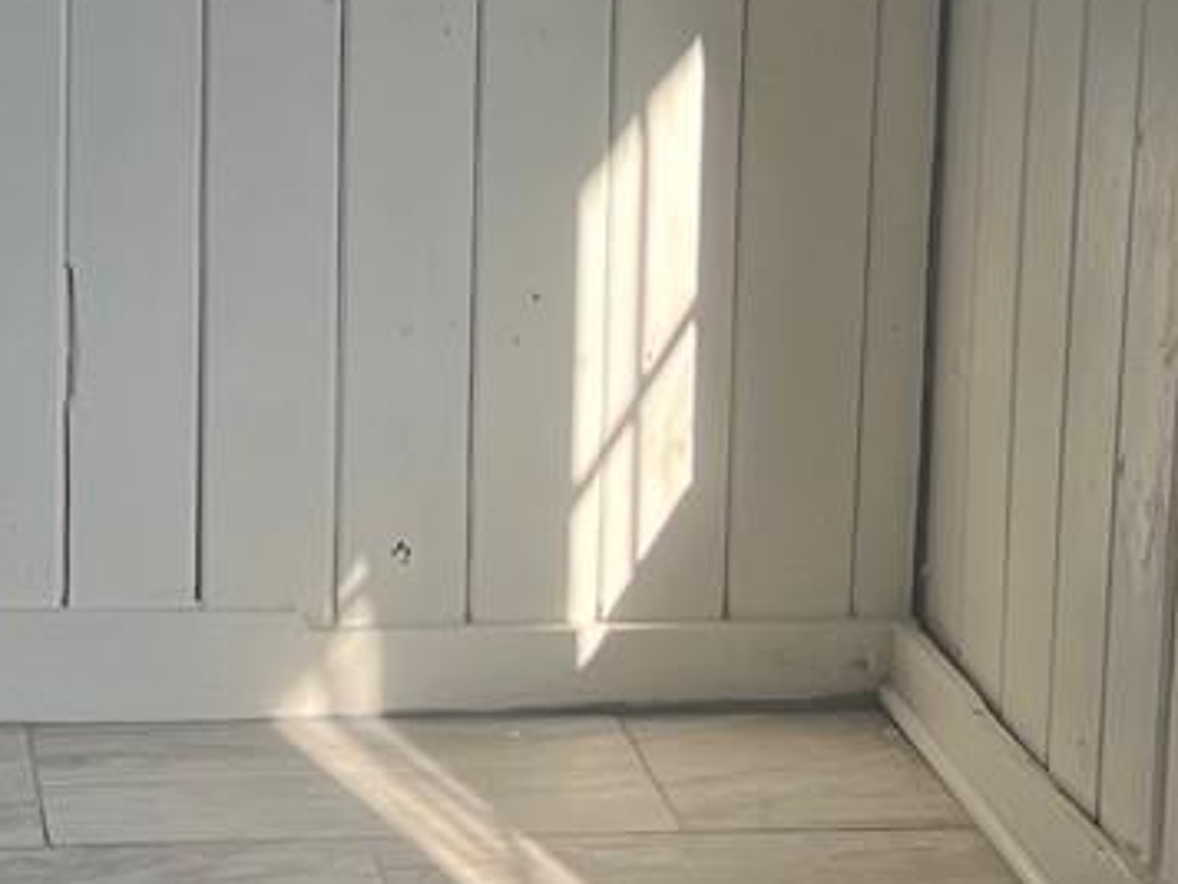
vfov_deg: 12.6
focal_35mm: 117
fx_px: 3982
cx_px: 255
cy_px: 136
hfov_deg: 16.7
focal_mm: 5.7
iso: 50
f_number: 1.5
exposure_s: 1/607
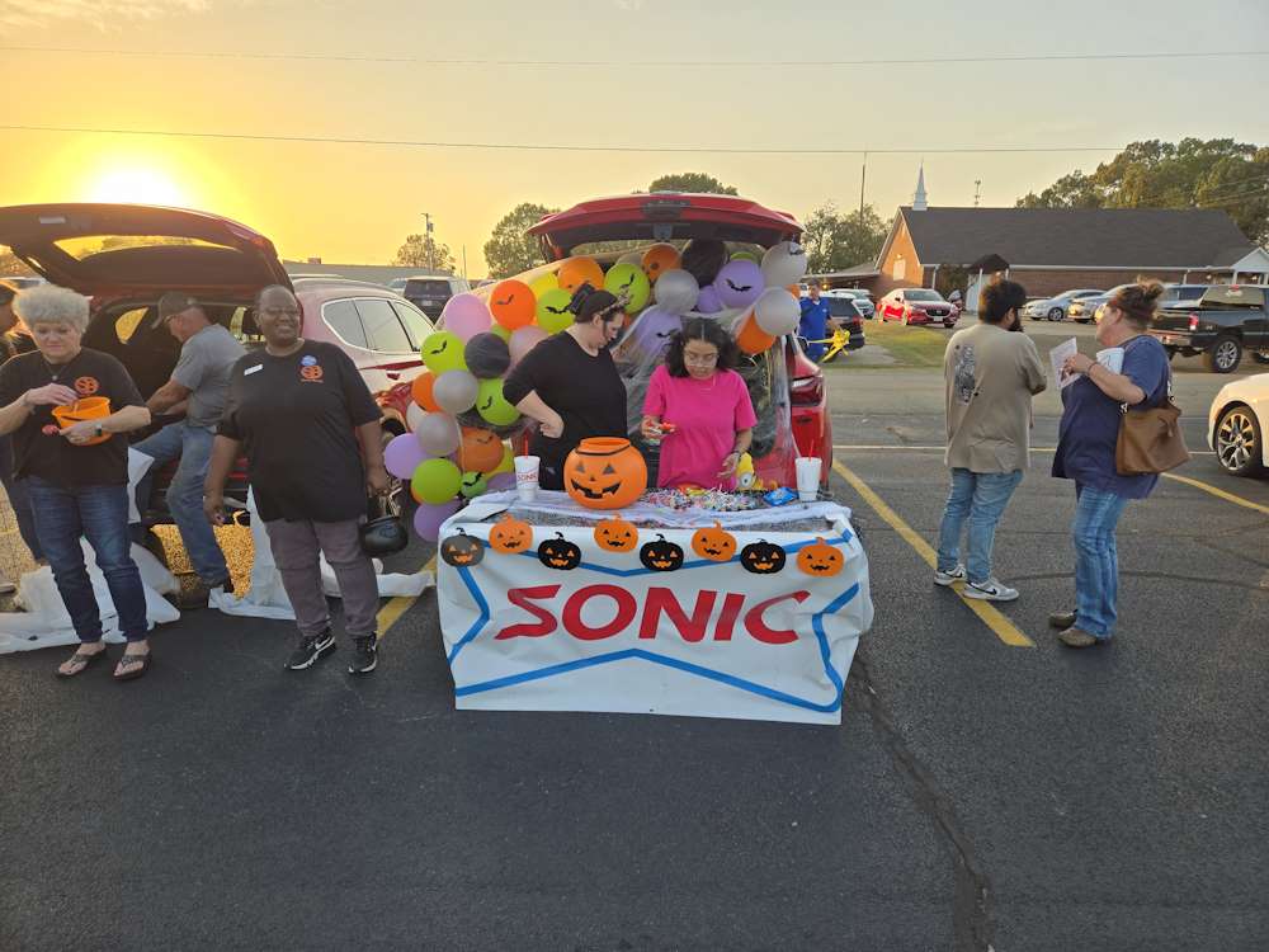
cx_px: 634
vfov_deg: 58.9
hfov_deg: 73.9
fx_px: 843
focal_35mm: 23
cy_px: 476
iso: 25
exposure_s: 1/472
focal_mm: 5.4
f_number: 1.8
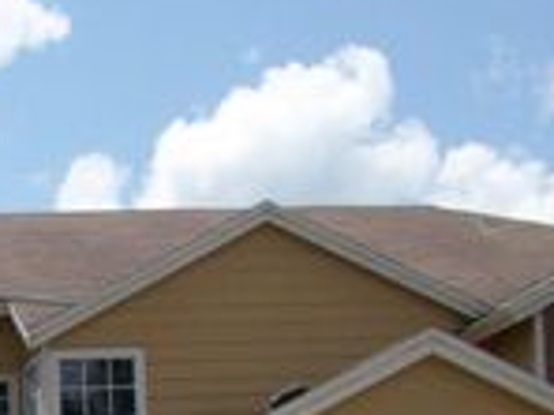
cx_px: -311
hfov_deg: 15.6
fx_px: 1840
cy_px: 645
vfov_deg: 12.2
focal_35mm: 115
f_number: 5.5
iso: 64
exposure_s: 1/368
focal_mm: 5.7
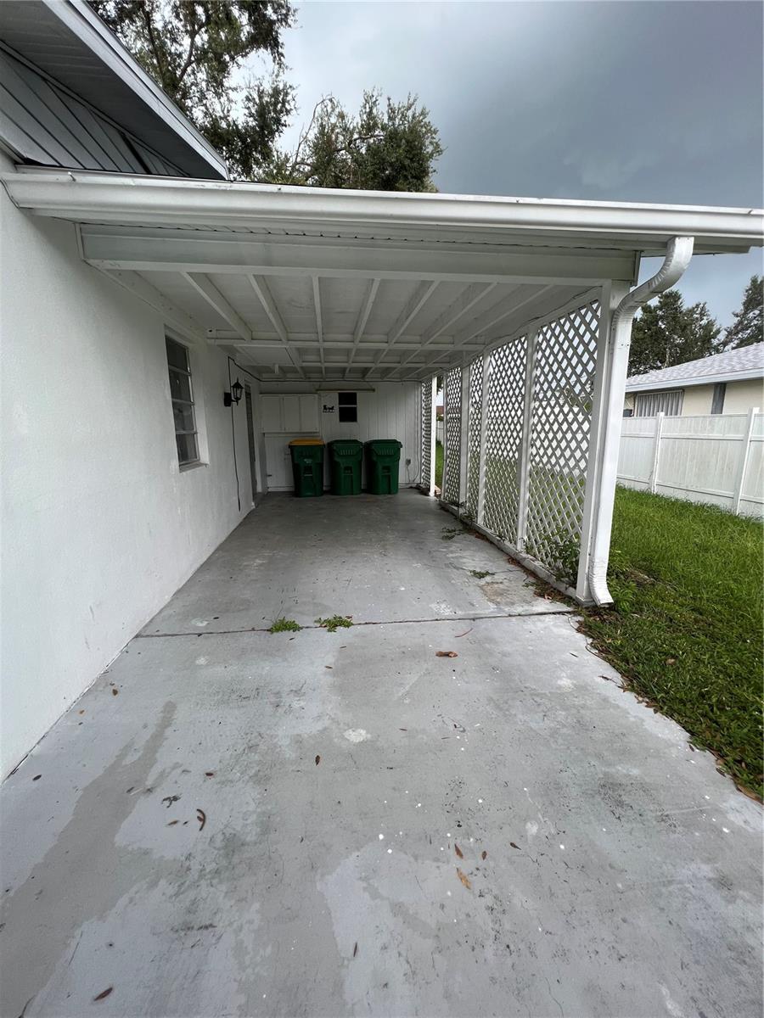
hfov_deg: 89.9
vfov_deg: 106.2
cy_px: 509
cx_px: 382
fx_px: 383
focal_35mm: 13
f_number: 1.8
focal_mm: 1.57
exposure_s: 1/234
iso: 32
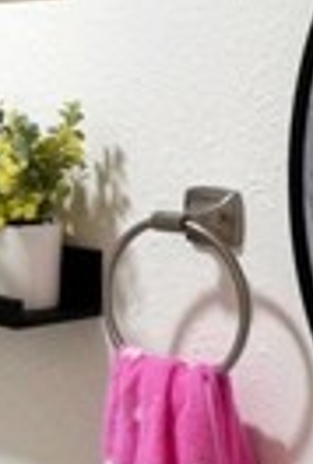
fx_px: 1501
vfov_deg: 17.6
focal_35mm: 116
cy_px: 207
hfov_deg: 10.5
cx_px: -401
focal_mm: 16
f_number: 6.3
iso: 2000
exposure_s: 1/100
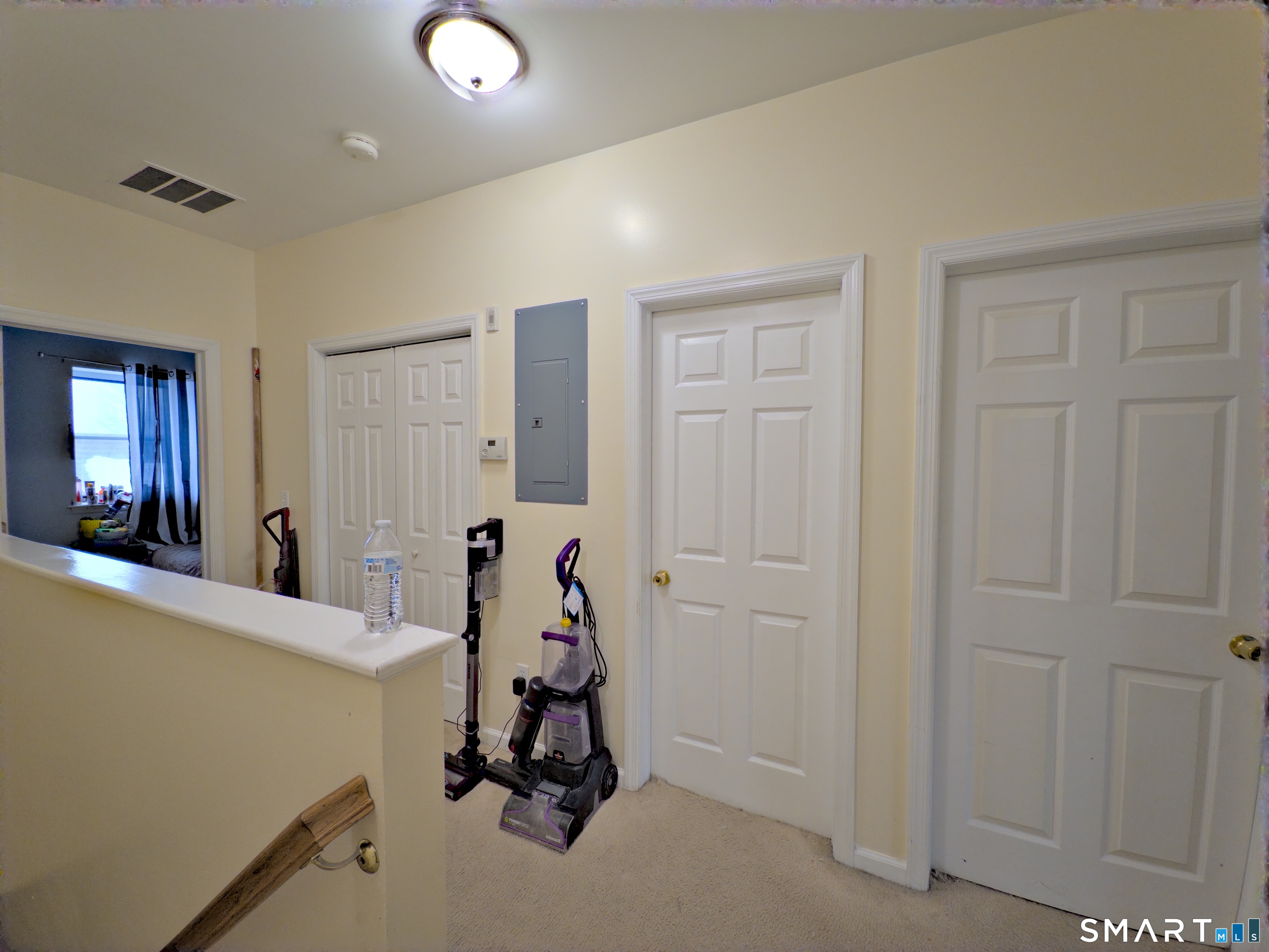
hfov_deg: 102.1
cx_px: 634
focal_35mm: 14
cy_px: 476
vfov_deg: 85.7
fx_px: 513
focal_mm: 2.22
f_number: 2.2
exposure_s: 1/40
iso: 80
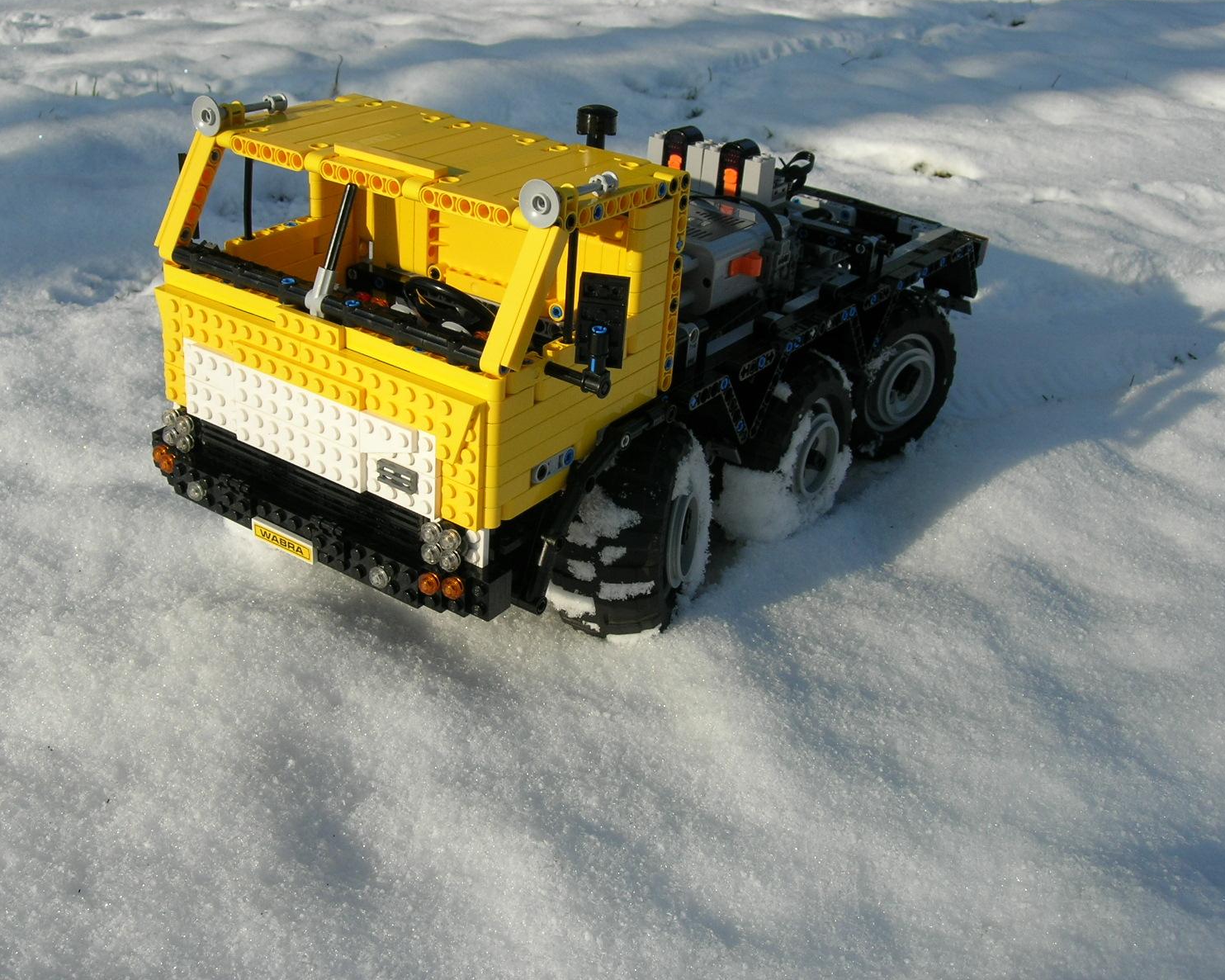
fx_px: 1450
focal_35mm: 40
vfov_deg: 37.3
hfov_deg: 45.8
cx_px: 580
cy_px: 485
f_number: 4.8
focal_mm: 7.8
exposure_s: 1/619
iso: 64
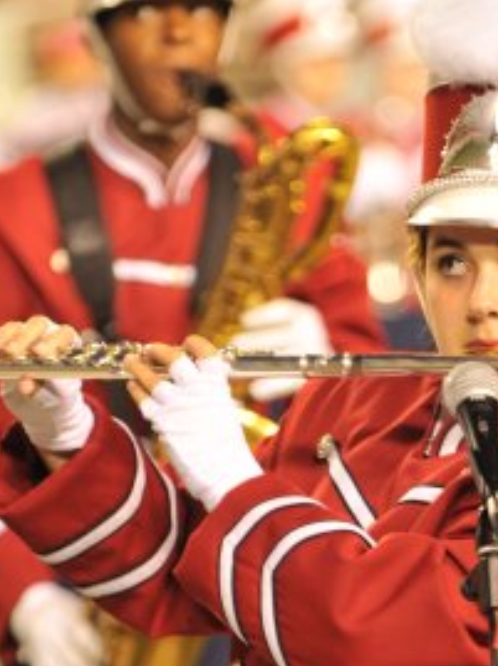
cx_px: 427
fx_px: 9596
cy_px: 720
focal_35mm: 499
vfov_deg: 4.0
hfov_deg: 3.0
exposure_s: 1/60
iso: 500
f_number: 2.8
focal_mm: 155
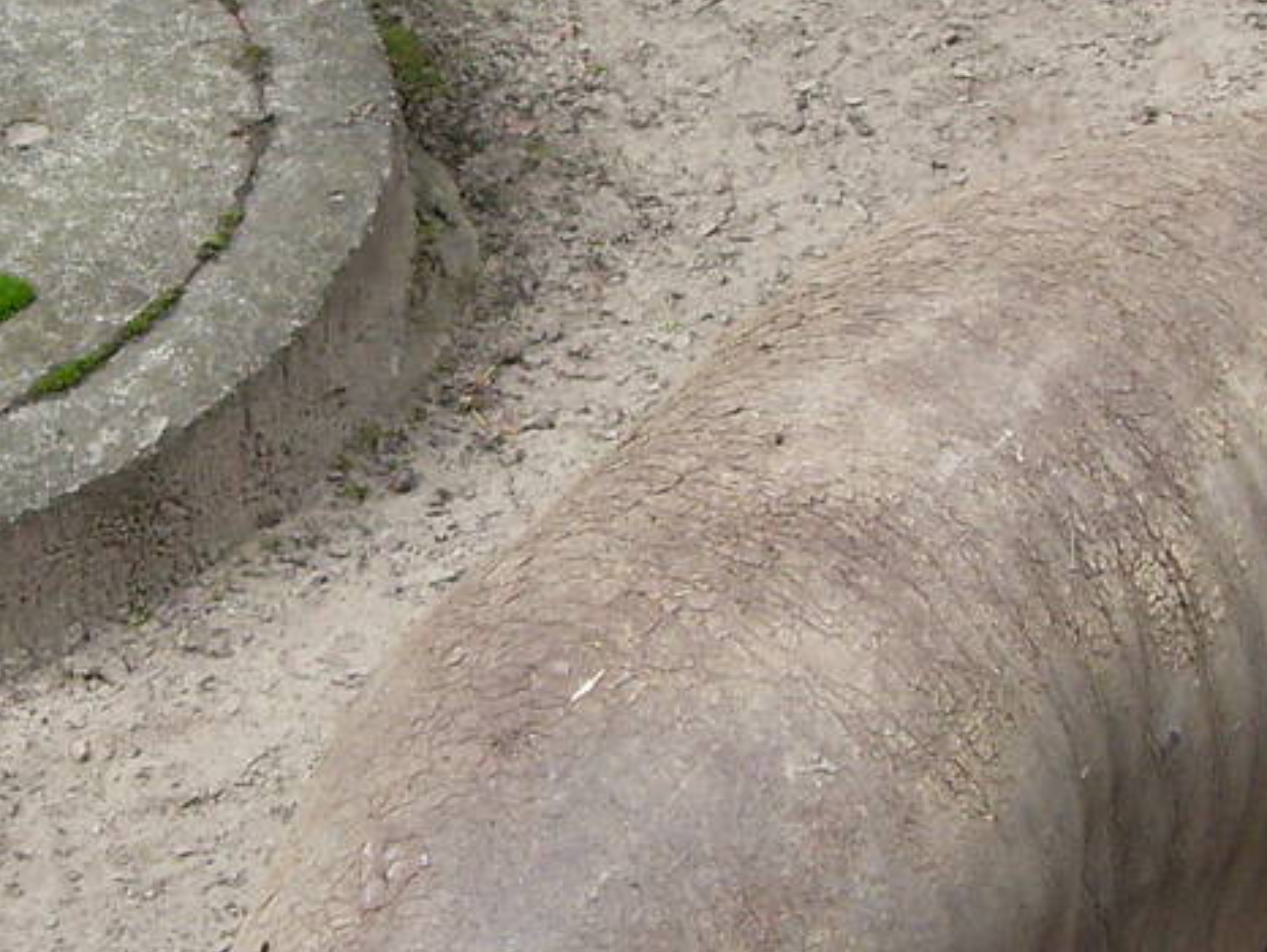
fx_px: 4651
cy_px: 495
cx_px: 1172
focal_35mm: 127
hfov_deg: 15.3
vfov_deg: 11.7
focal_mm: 6.3
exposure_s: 1/250
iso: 80
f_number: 2.8
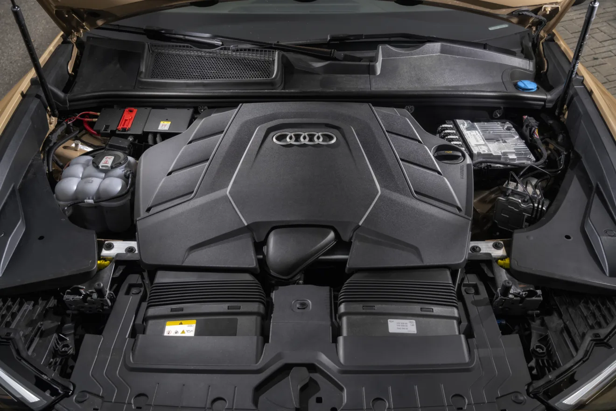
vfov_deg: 37.9
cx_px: 308
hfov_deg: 54.4
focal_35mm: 35
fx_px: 599
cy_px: 206
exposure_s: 1/160
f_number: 9
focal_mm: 35
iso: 320
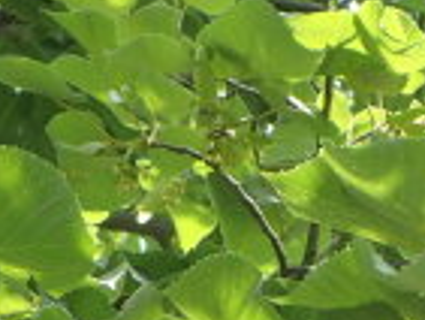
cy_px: 506
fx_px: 4227
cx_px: 170
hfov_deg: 5.8
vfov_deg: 4.3
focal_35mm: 344
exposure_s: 1/125
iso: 200
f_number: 4.7
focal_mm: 16.48
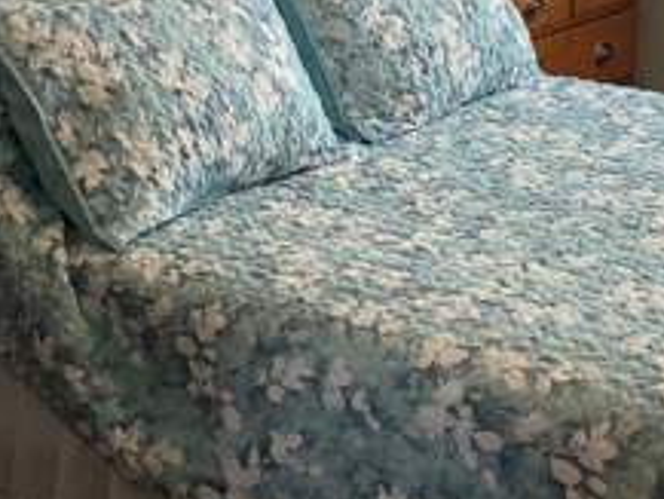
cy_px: 31
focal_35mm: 96
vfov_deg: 15.2
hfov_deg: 20.4
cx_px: 431
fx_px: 1842
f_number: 1.8
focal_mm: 4.25
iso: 32
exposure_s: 1/48
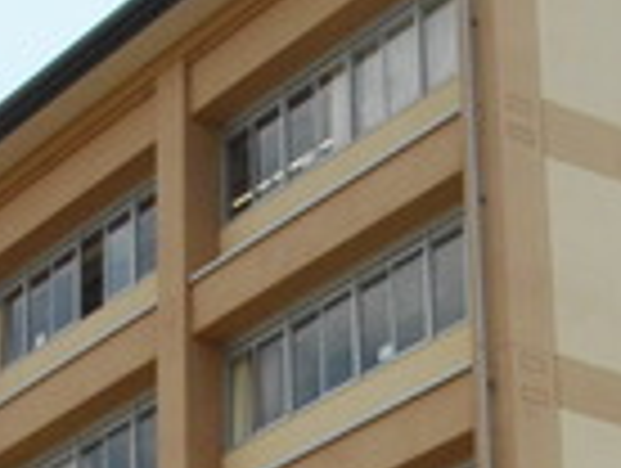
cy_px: 675
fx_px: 2660
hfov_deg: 13.3
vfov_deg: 9.8
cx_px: 234
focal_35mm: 148
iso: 100
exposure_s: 1/400
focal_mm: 5.7
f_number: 5.5
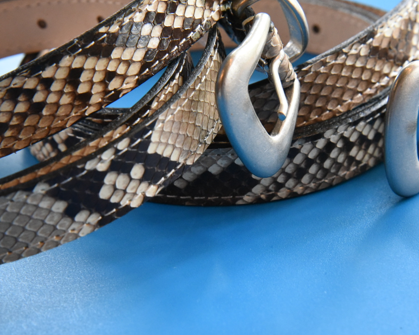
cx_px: 217
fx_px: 1687
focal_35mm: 136
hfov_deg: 14.2
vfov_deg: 11.4
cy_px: 167
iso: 8000
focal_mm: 120
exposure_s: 1/160
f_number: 13
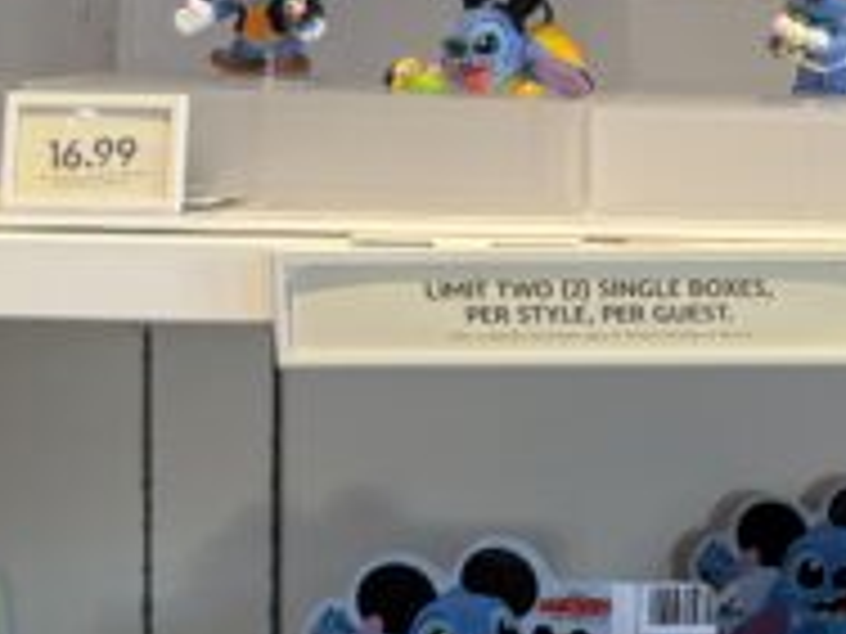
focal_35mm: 98
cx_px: 968
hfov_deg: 19.1
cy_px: 22
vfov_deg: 14.9
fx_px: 2395
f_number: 1.78
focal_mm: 6.76
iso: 64
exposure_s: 1/62
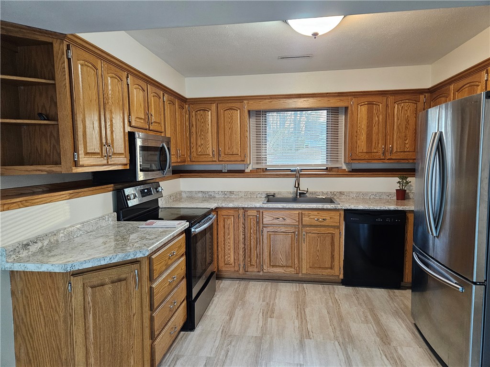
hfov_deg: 73.9
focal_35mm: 23
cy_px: 184
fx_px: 326
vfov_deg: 58.9
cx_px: 245
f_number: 1.8
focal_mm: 5.4
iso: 640
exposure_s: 1/120
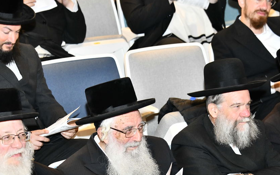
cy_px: 143
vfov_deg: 9.8
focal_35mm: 134
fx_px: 1023
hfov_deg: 15.6
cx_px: 138
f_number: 5.6
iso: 2500
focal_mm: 78
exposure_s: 1/80
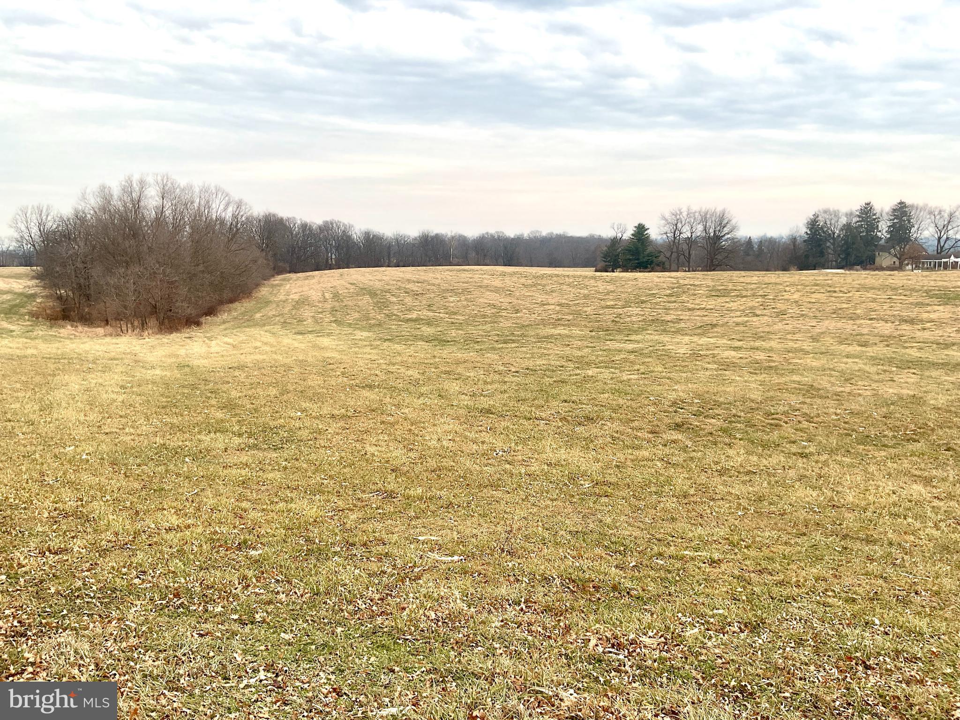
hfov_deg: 61.7
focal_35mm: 29
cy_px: 360
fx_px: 804
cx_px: 480
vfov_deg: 48.2
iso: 16
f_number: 1.8
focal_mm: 3
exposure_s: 1/171
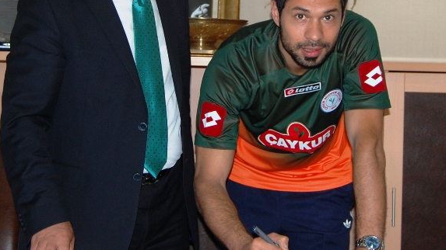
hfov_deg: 29.0
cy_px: 38
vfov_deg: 16.4
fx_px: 863
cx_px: 220
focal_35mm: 73
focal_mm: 26
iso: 400
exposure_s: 1/60
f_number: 4.2
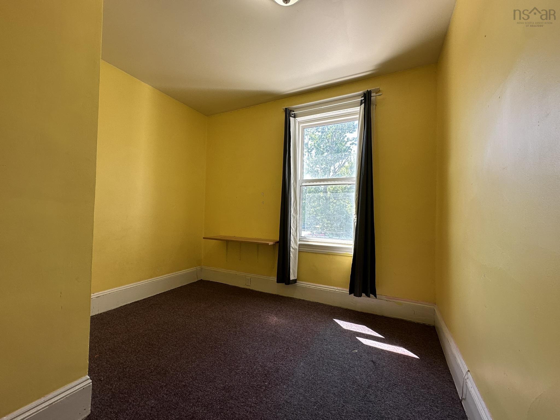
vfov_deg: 85.7
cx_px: 280
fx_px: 226
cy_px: 210
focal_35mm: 14
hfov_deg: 102.1
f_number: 2.2
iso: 64
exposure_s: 1/120
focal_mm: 2.22
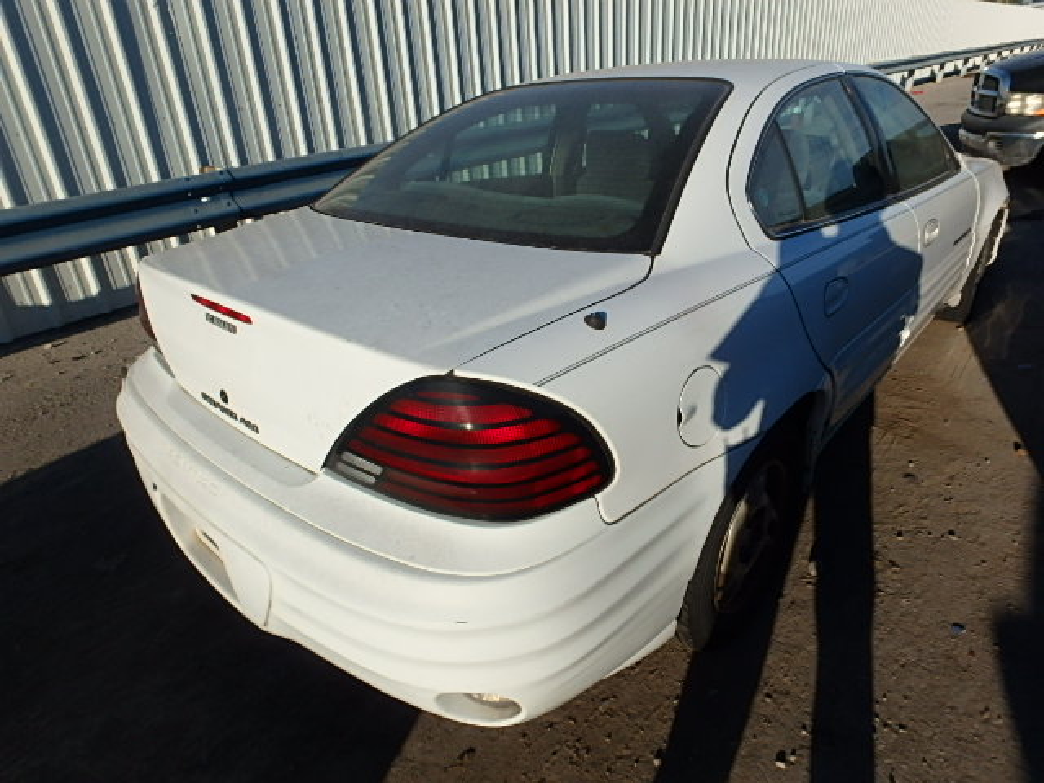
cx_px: 522
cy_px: 392
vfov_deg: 63.4
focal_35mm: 21
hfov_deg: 79.0
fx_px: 633
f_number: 6
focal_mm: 3.7
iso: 125
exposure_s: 1/640
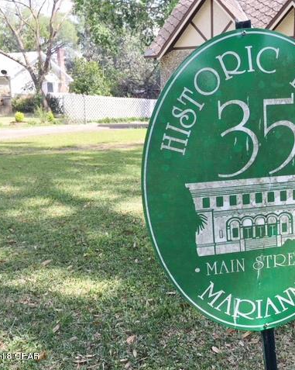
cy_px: 185
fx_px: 415
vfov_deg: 48.0
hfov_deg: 38.0
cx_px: 226
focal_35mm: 38
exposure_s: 1/371
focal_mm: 4.15
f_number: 2.2
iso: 25
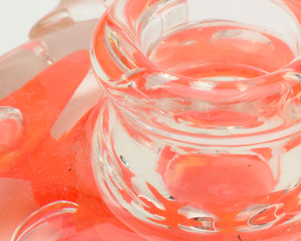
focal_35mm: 154
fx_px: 1371
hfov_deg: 12.5
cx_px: 216
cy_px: 147
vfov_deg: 10.0
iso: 100
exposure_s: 1/160
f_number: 25
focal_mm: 55
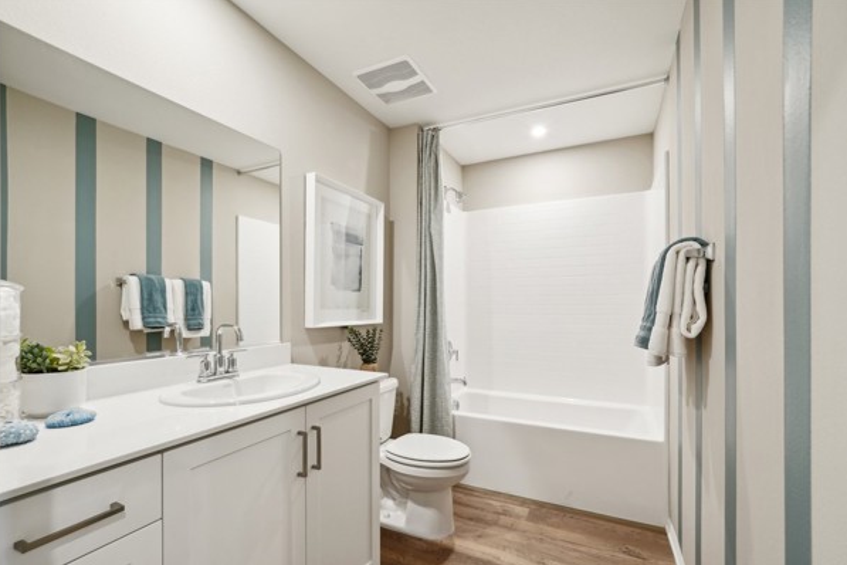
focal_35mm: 15
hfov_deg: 100.4
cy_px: 300
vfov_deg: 77.2
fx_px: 353
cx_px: 437
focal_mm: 14
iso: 400
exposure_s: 1/8
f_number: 9
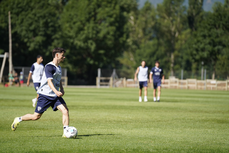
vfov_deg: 6.9
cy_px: 76
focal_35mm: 200
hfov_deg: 10.3
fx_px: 1272
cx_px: 114
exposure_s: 1/1250
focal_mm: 200
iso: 160
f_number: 3.5
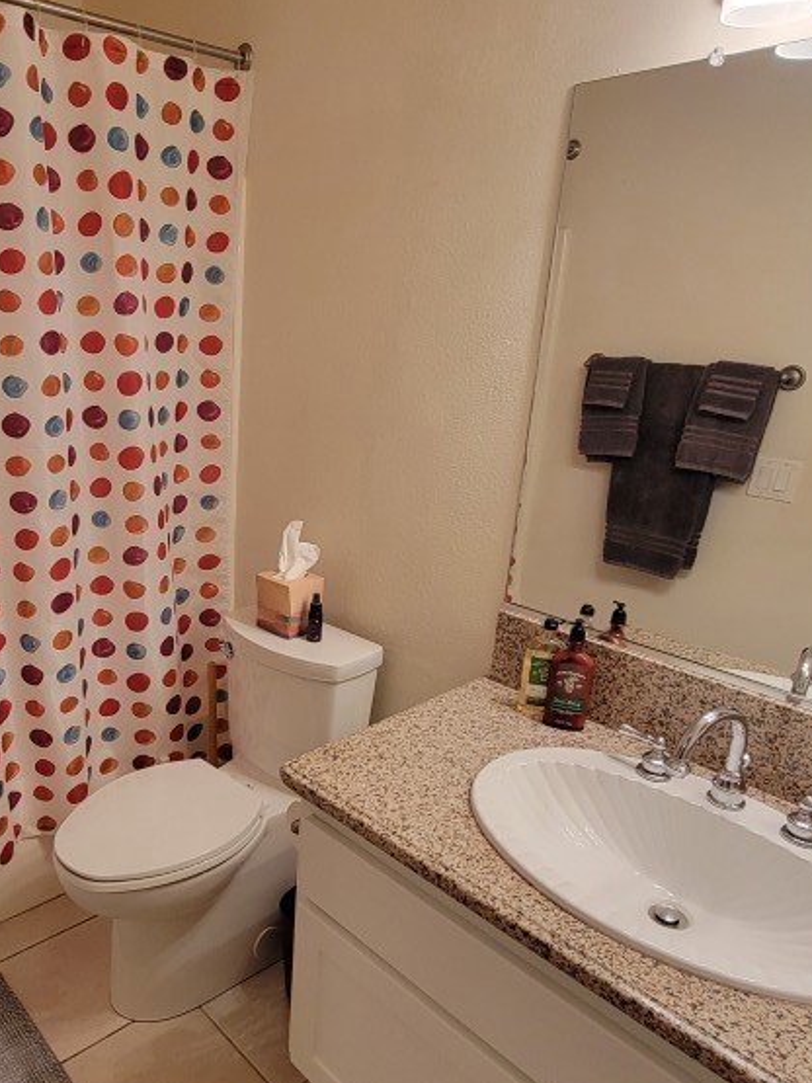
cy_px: 582
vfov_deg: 71.5
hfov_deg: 55.1
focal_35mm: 24
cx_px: 246
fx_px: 751
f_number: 2.2
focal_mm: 2.2
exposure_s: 1/60
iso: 250
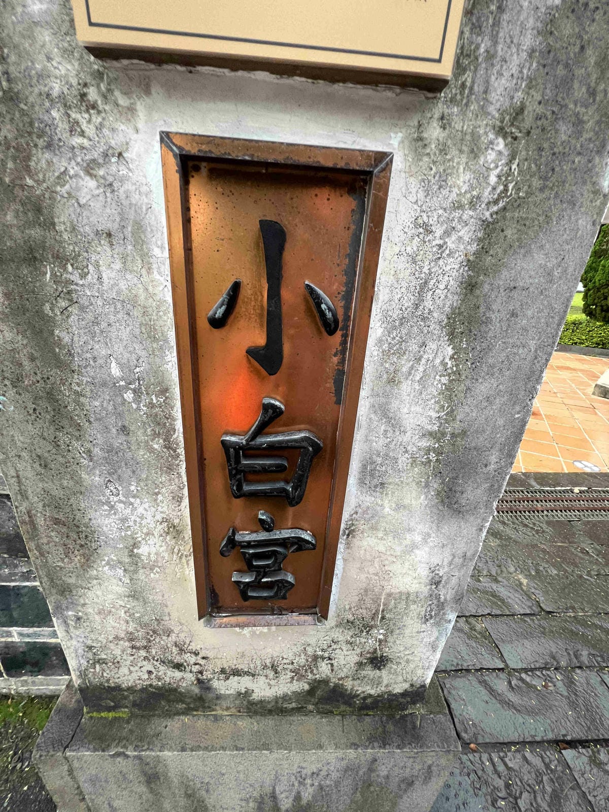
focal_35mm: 13
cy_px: 406
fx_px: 305
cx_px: 304
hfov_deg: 89.9
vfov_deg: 106.2
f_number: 1.8
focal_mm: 1.57
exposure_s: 1/99
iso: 160
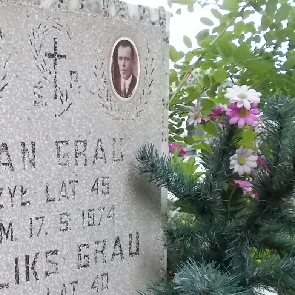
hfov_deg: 33.1
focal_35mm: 47
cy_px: 166
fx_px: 453
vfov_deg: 36.0
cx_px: 2
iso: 400
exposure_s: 1/500
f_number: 3.2
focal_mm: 4.6
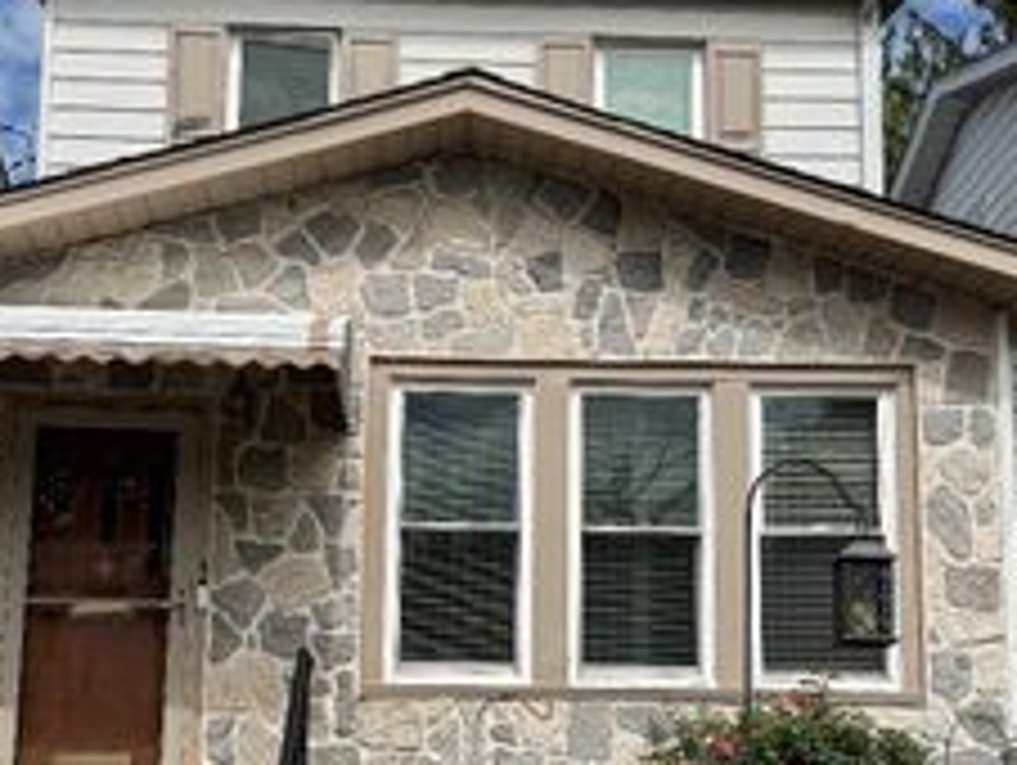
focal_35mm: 53
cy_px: 601
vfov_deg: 27.1
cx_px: 446
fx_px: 1559
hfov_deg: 36.1
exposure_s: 1/5814
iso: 80
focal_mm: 6.76
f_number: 1.78
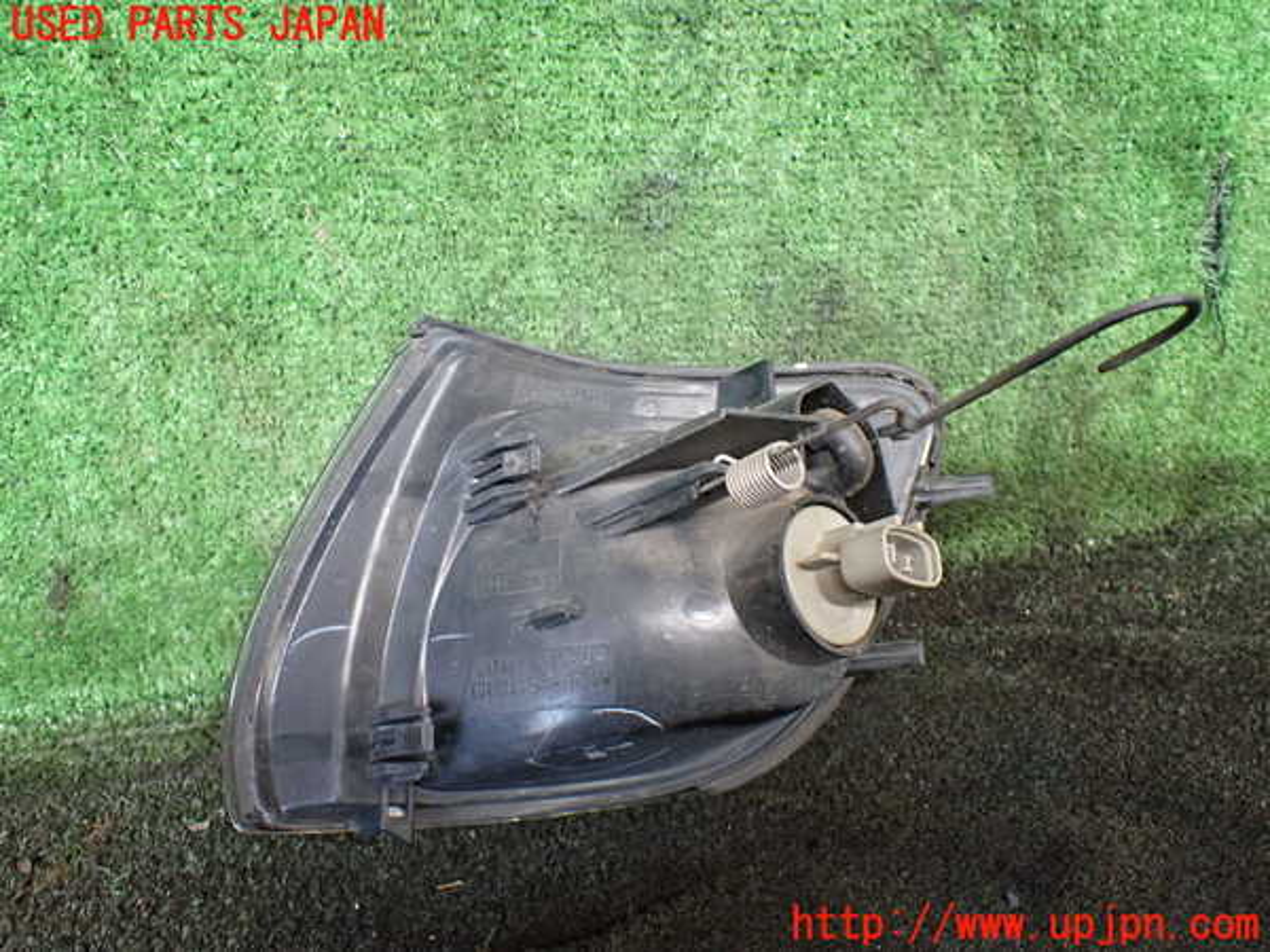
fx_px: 1101
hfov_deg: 60.0
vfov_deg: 46.8
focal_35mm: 30
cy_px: 476
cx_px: 635
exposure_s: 1/125
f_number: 2.3
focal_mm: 5.4
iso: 640
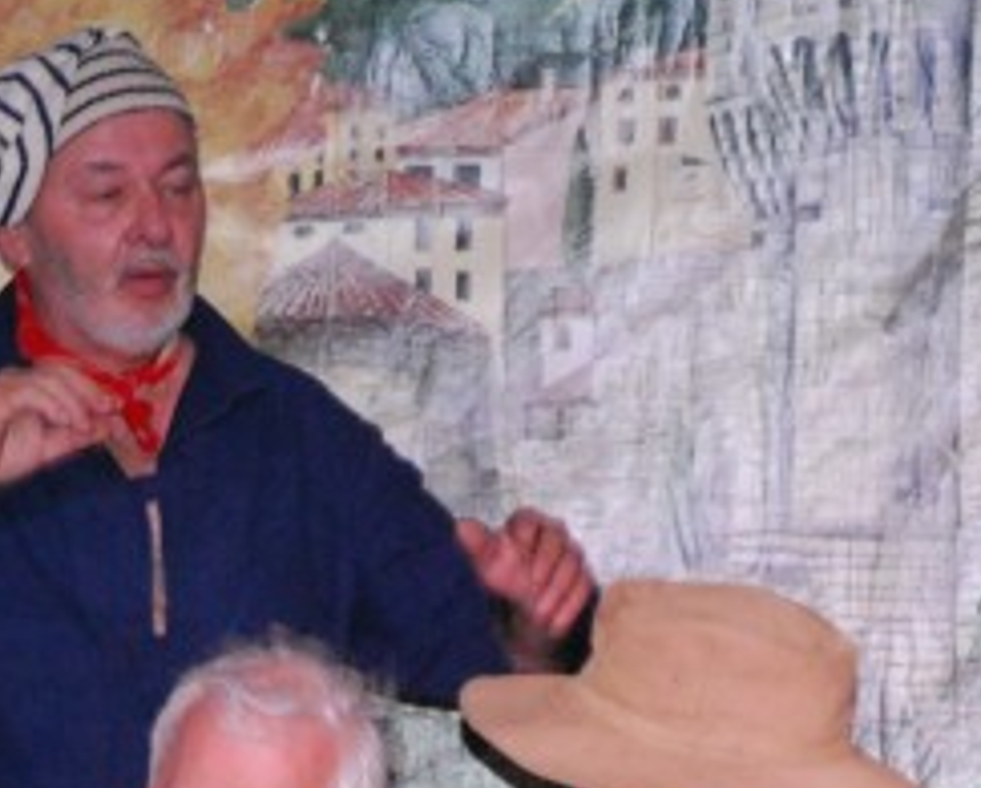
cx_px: 743
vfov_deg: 3.6
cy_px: 636
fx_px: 12412
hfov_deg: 4.5
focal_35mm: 427
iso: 1250
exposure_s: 1/60
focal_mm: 92
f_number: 4.5
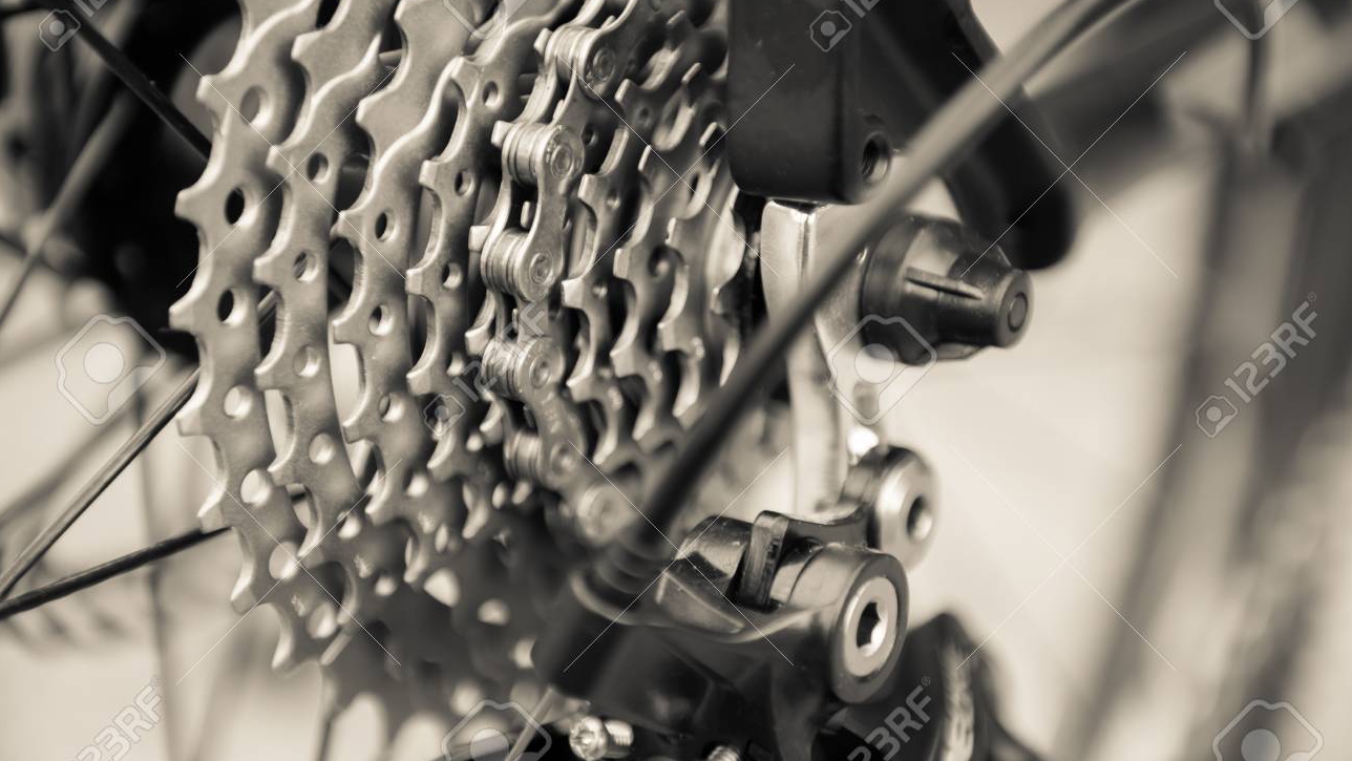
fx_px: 2653
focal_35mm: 74
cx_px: 680
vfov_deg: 16.3
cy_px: 327
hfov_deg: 28.6
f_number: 2.8
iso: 200
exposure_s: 1/13
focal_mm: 70
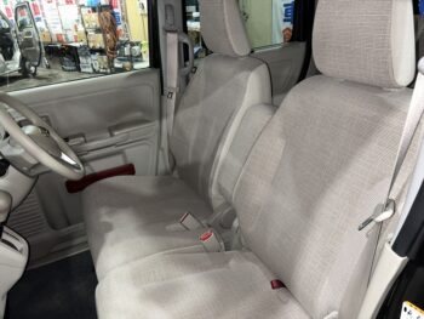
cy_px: 160
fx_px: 319
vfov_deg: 53.1
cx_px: 212
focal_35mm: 26
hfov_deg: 67.3
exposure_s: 1/16
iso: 50
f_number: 1.5
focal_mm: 5.7
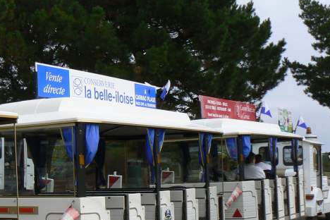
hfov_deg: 26.9
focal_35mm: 72
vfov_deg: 18.9
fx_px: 660
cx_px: 18
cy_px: 153
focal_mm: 6
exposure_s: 1/320
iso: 80
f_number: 5.6
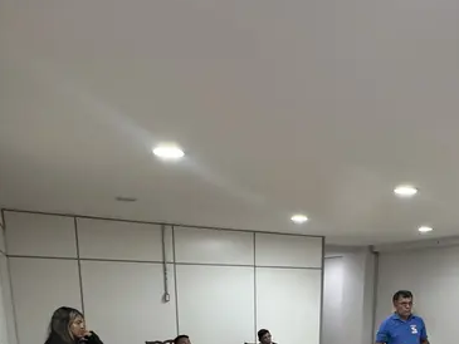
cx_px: 293
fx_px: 438
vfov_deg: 36.1
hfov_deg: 54.6
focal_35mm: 33
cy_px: 384
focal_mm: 2.22
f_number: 2.2
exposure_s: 1/60
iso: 800
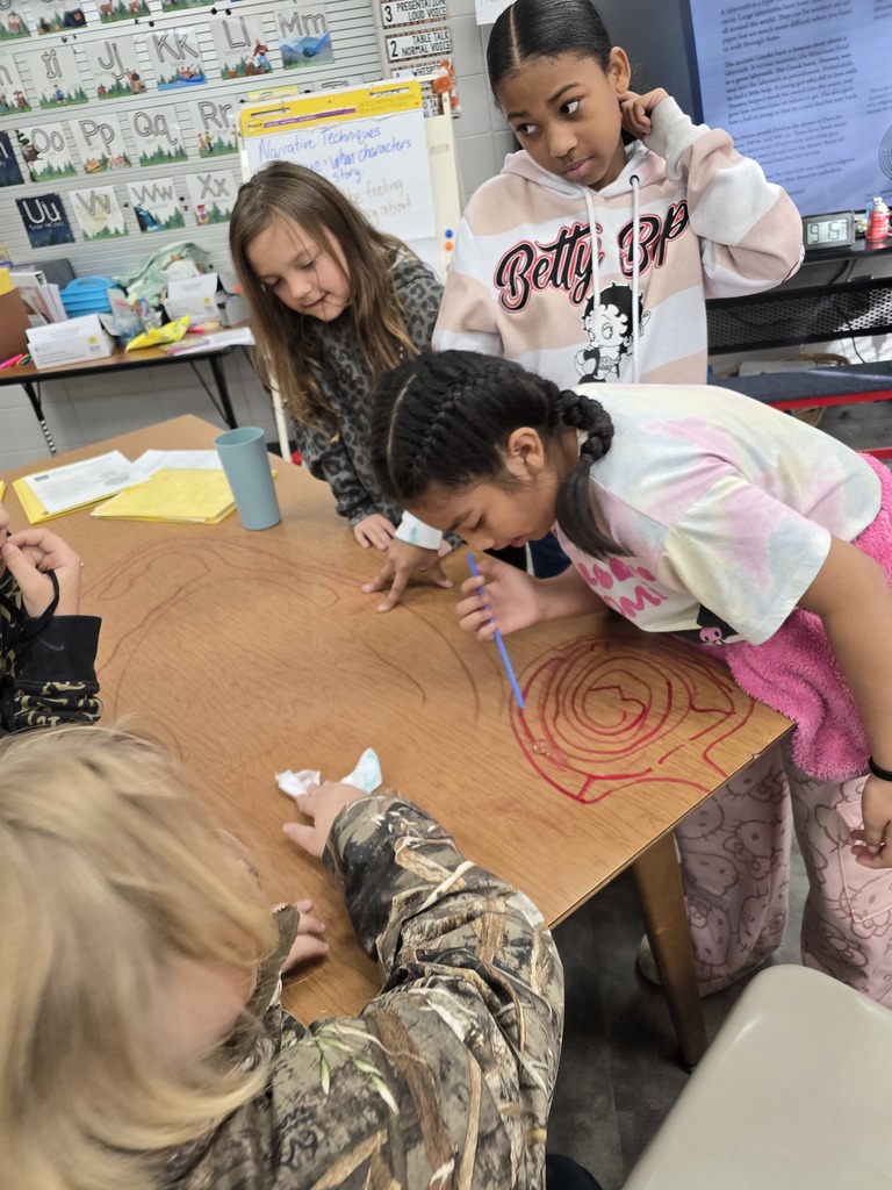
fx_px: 790
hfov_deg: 58.9
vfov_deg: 73.9
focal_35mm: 23
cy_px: 595
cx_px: 446
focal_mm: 6.3
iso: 160
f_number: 1.7
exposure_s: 1/120
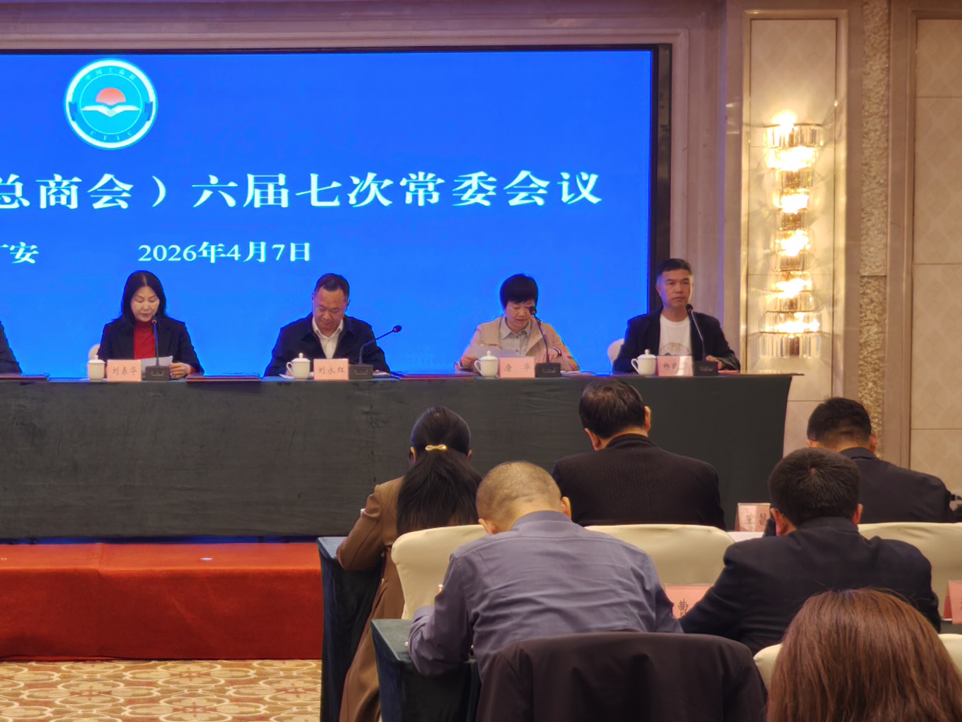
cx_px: 188
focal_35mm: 79
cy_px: 469
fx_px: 2195
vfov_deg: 18.6
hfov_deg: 24.3
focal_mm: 5.72
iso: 80
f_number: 1.4
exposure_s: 1/100
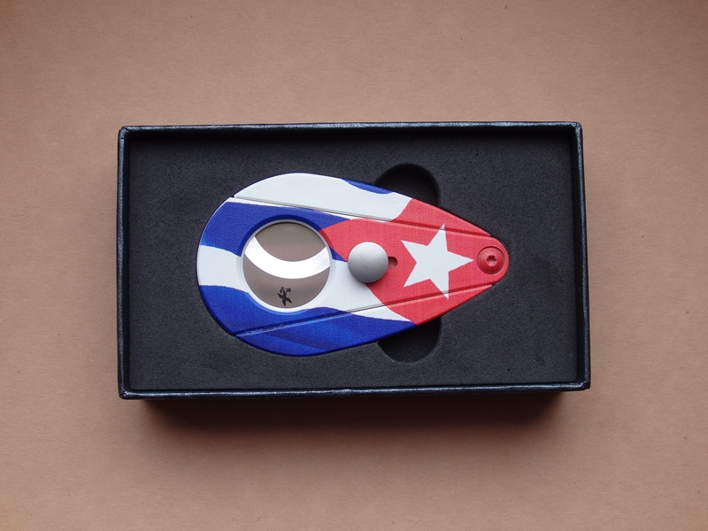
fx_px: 1002
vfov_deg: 29.7
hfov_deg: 38.9
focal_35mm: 49
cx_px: 354
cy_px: 266
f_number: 4
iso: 125
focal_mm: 8.9
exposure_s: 1/40
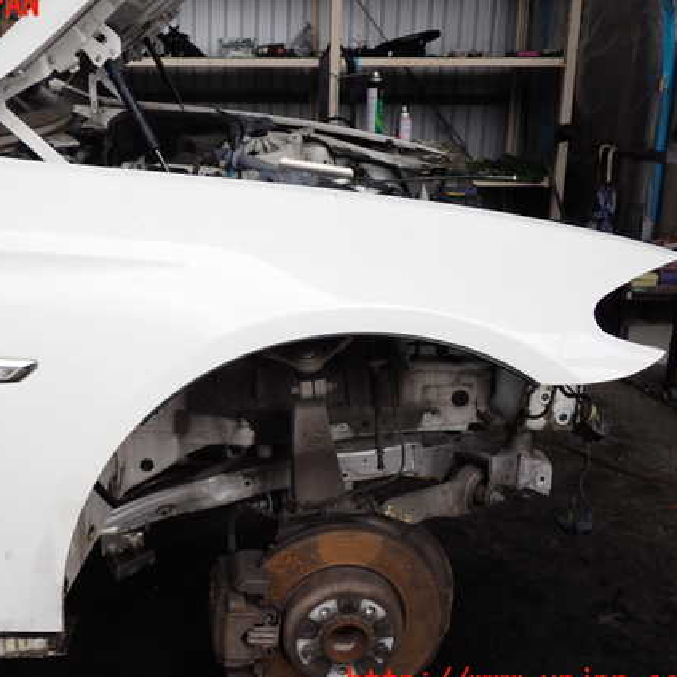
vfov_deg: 37.6
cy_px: 345
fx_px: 996
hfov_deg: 37.2
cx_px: 228
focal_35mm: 45
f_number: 2.5
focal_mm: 6.37
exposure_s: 1/125
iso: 100
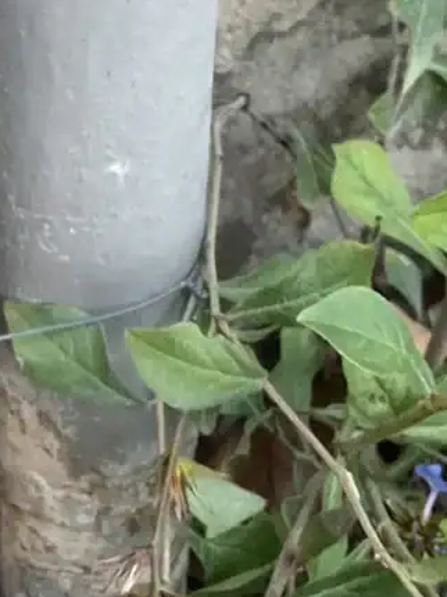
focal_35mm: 81
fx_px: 1396
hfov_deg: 17.8
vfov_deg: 23.7
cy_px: 110
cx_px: 6
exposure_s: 1/59
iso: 320
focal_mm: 3
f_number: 1.8
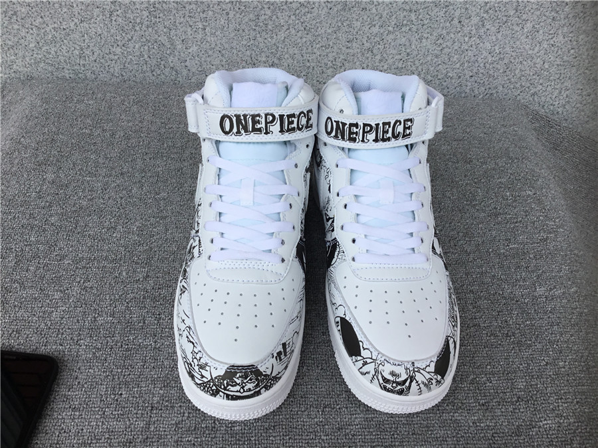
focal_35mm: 31
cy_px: 224
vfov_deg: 45.4
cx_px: 299
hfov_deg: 58.4
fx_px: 536
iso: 25
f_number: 2.4
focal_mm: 3.3
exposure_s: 1/314
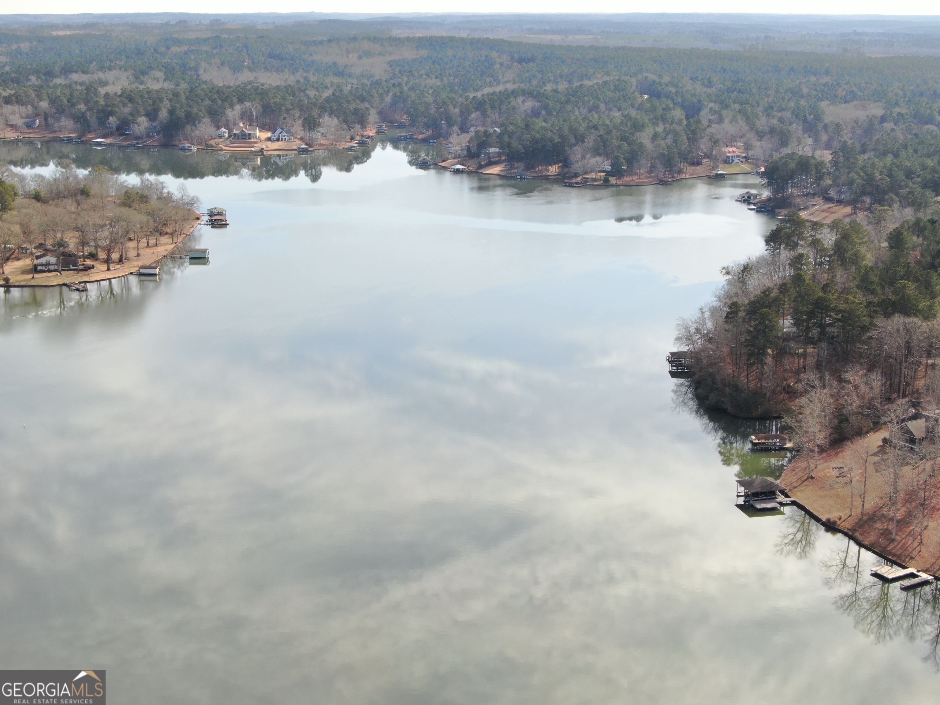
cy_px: 352
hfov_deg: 39.7
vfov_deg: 30.3
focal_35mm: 48
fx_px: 1303
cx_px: 470
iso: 100
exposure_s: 1/120
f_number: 3.8
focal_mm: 8.6
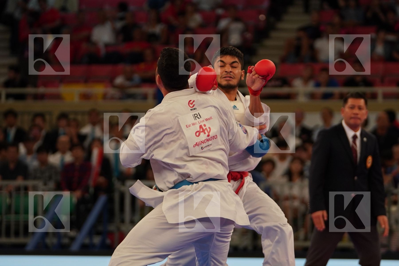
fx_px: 2372
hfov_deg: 9.6
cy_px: 133
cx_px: 200
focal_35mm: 214
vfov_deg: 6.4
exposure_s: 1/1000
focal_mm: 143
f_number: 2.8
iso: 1250
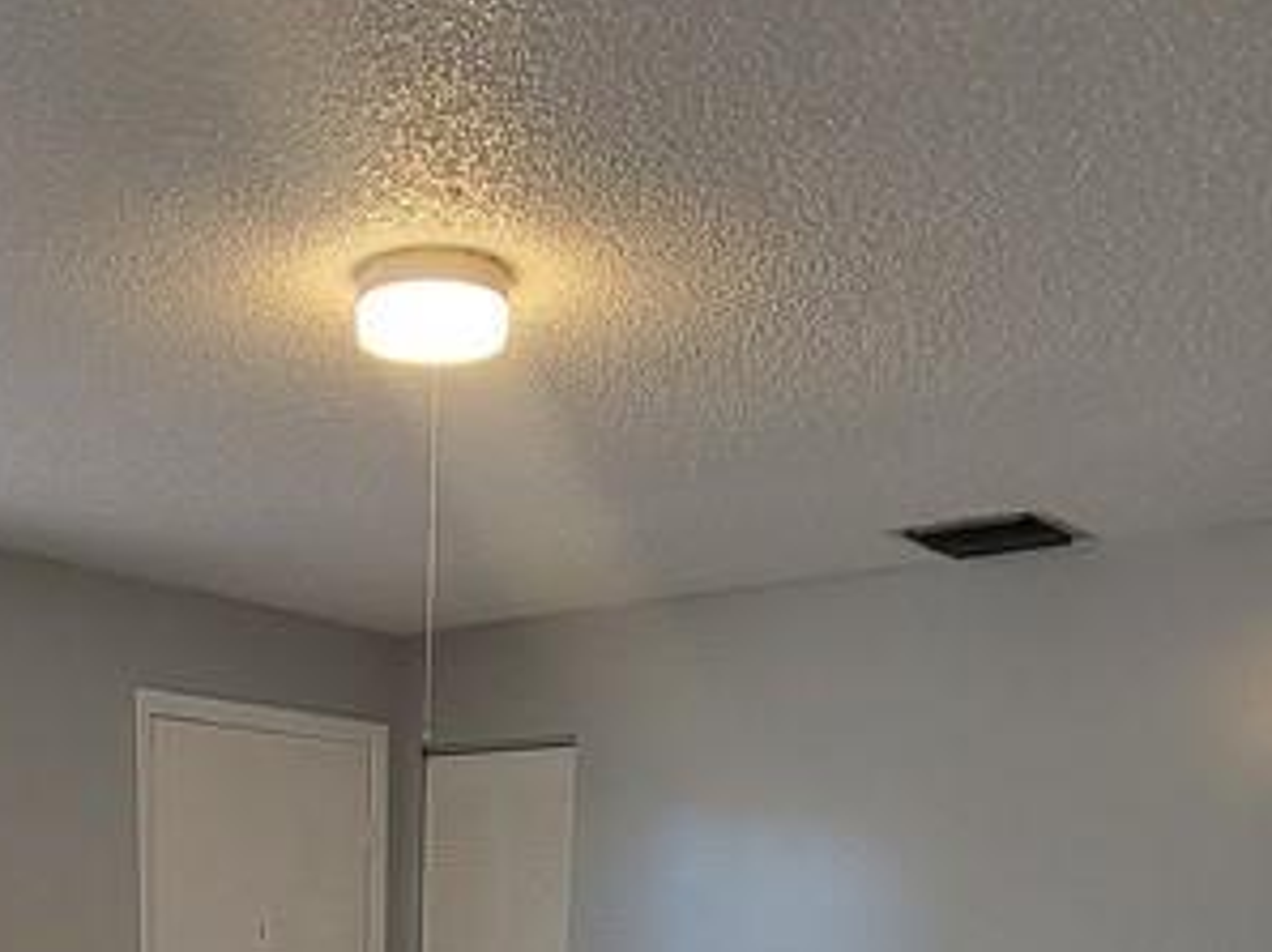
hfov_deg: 42.2
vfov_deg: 26.8
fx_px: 1616
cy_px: 1289
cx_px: 388
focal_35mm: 44
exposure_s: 1/60.2
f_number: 2.2
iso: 125
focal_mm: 2.2
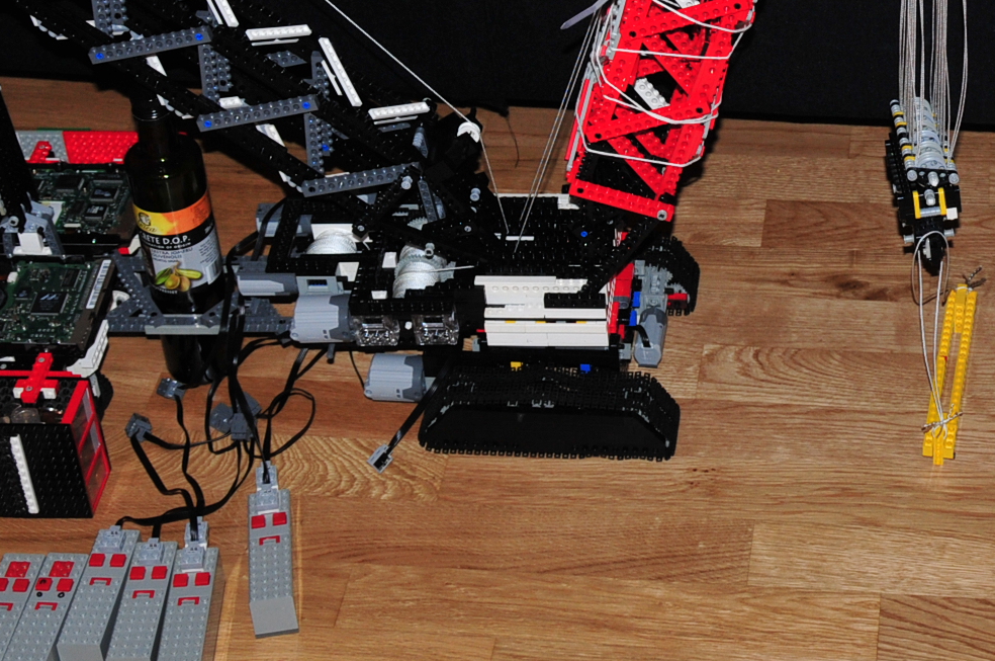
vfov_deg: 15.8
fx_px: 2346
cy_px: 22
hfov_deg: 23.8
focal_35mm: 85
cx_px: 691
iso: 400
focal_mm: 26
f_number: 5.6
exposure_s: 1/60
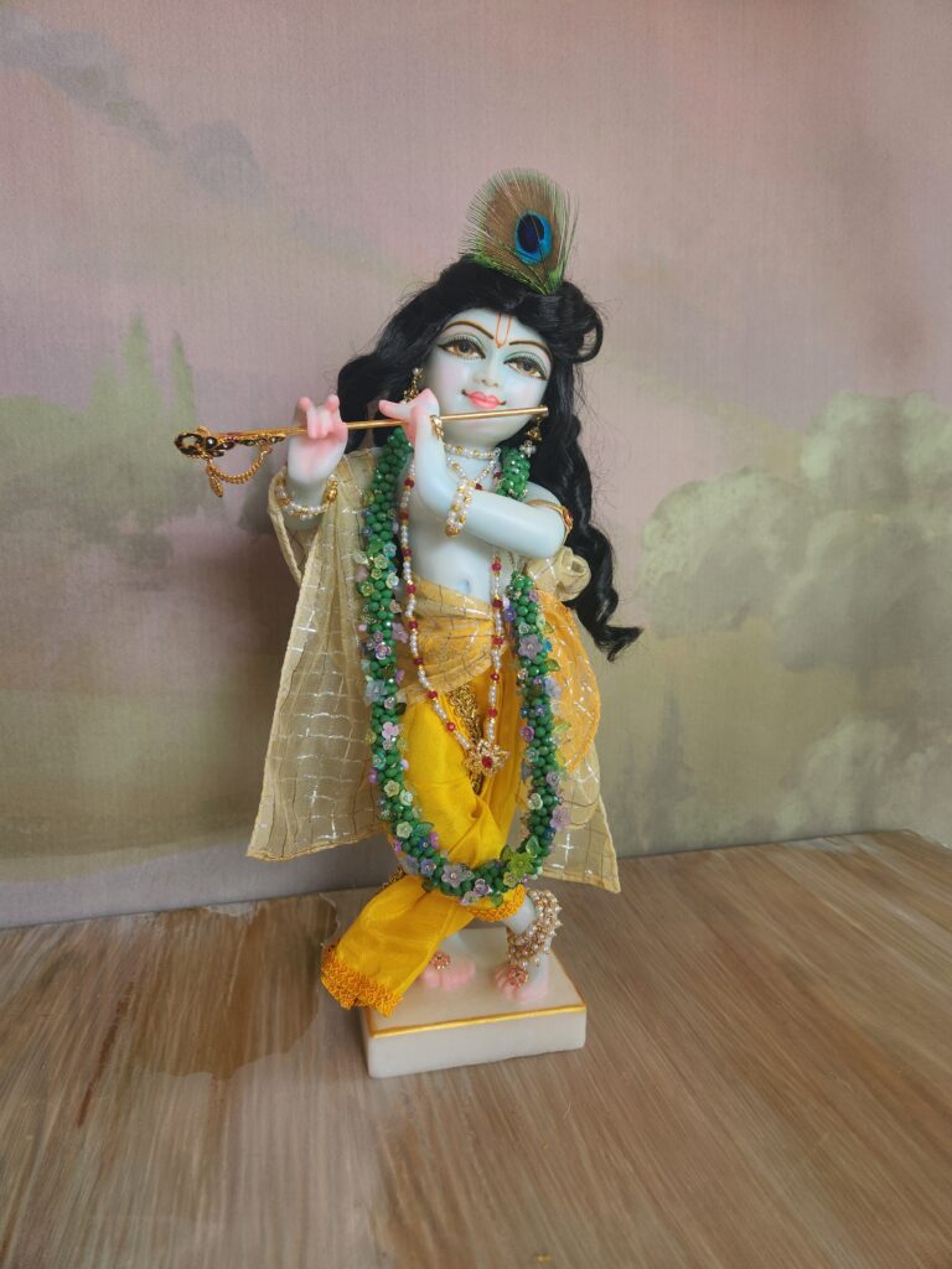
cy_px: 634
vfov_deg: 73.9
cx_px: 476
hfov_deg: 58.9
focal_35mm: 23
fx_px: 843
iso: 64
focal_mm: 5.4
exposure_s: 1/180
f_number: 1.8
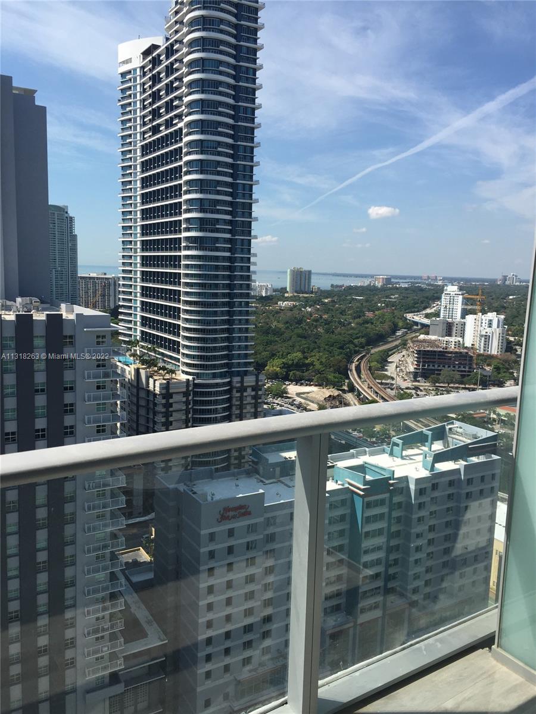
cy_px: 357
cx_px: 268
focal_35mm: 29
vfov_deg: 61.7
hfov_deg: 48.2
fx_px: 599
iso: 32
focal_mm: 4.15
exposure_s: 1/1980
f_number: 2.2
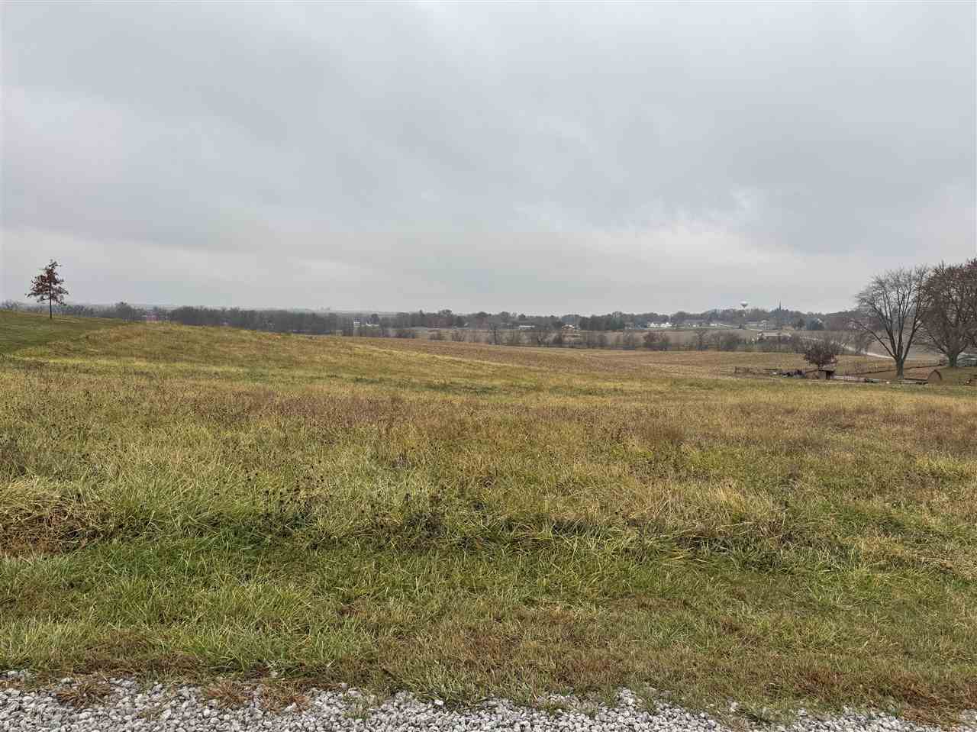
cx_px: 488
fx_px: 677
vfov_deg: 56.8
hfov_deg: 71.6
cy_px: 366
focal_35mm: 24
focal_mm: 6.76
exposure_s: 1/678
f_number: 1.78
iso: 80
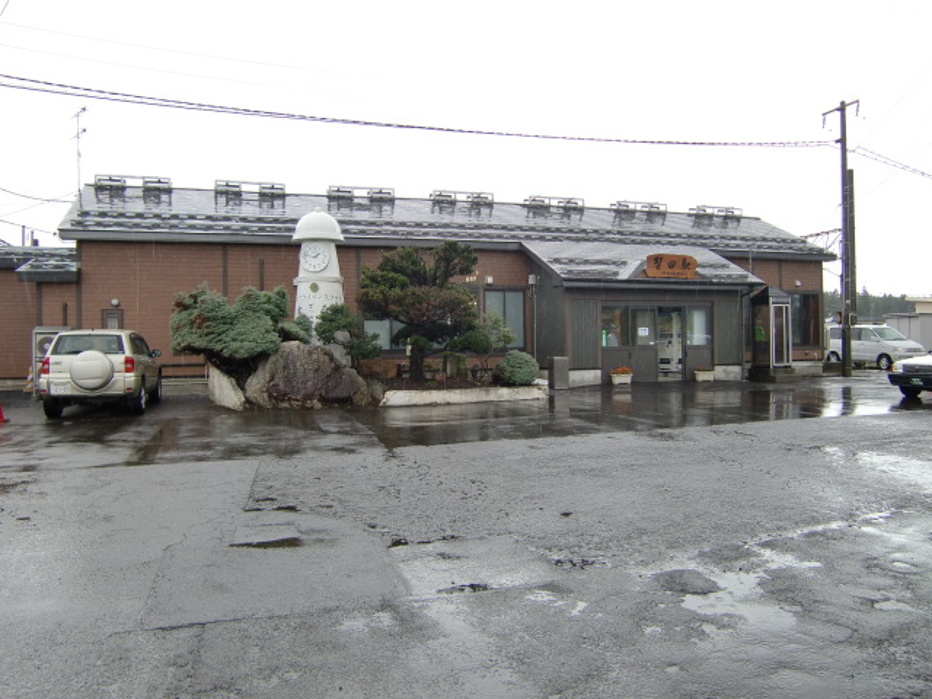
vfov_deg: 49.7
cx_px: 466
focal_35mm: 28
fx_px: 754
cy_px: 350
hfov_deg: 63.4
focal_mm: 4.9
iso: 64
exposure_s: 1/160
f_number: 2.6
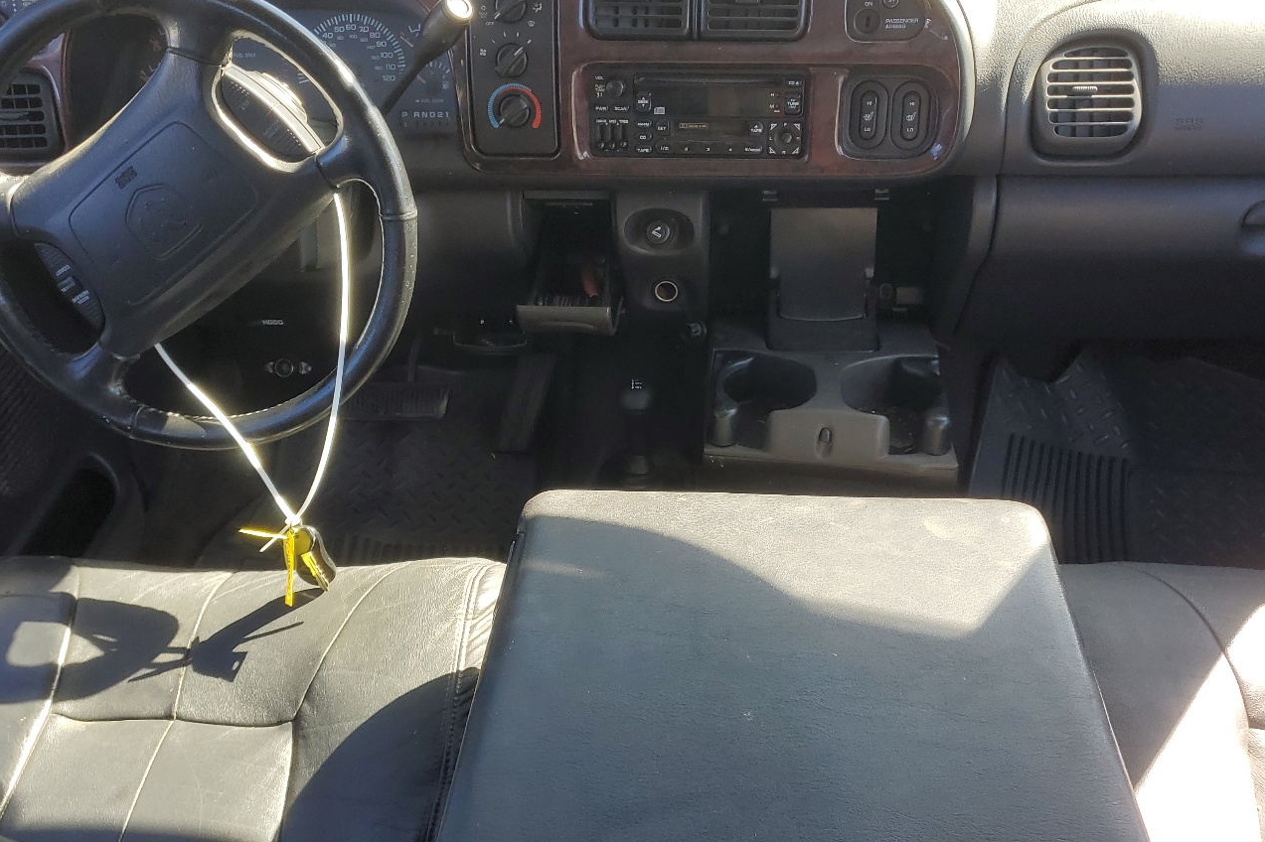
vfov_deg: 38.9
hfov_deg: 55.8
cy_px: 431
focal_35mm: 34
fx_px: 1194
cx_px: 622
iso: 50
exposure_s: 1/278
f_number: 1.5
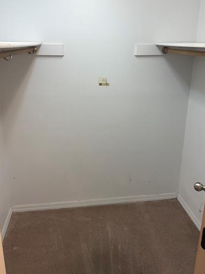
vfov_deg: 61.3
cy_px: 113
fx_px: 229
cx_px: 101
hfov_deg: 48.2
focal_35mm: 29
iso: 125
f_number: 1.78
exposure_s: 1/120
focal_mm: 6.76
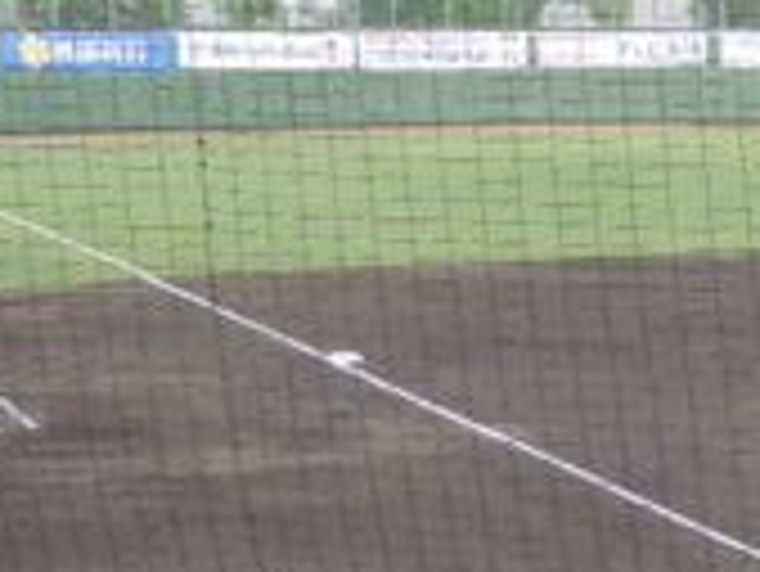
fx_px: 4152
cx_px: 1587
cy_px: 333
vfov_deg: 7.9
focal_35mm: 189
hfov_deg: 9.7
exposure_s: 1/160
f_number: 3.3
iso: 80
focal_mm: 7.1
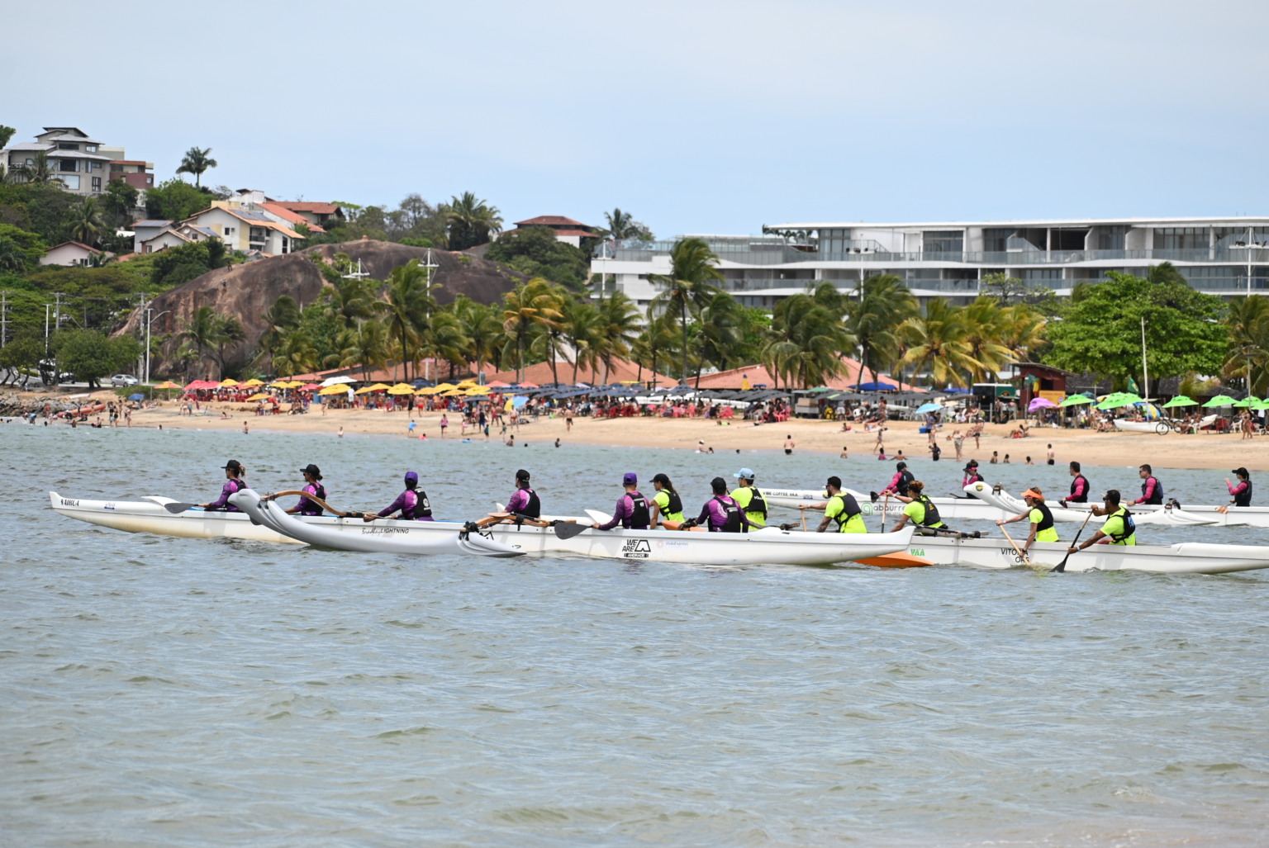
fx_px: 4869
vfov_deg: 10.0
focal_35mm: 138
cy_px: 424
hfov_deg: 14.9
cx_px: 634
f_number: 7.1
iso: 100
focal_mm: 92
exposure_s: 1/800
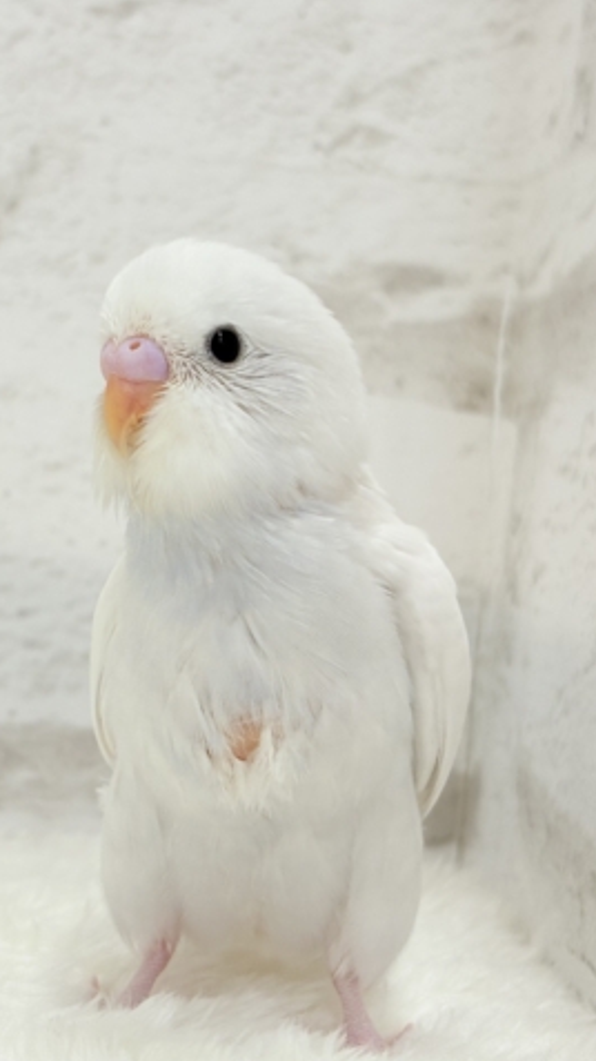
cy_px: 529
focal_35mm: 76
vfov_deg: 27.9
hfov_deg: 15.8
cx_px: 109
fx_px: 2137
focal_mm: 5.96
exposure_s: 1/50
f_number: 1.6
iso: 32
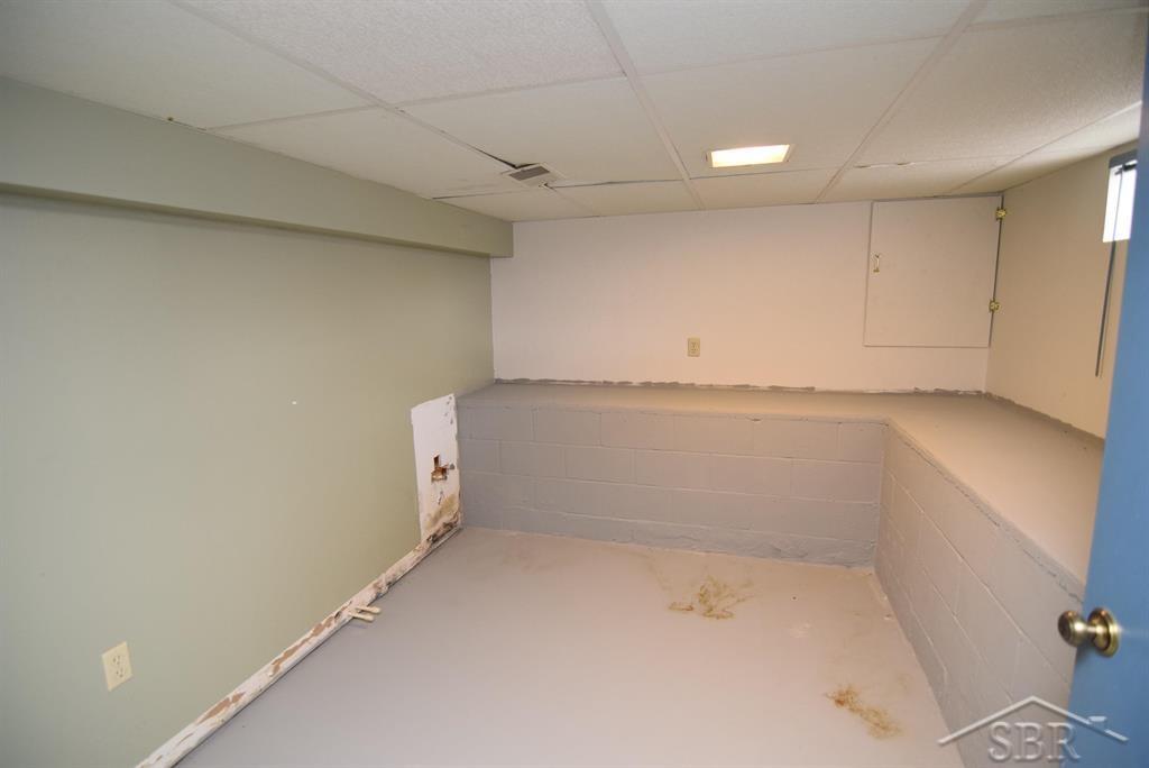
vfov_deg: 72.1
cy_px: 384
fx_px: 527
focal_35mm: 16
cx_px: 574
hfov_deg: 94.9
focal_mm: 11
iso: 800
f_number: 2.8
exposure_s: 1/60
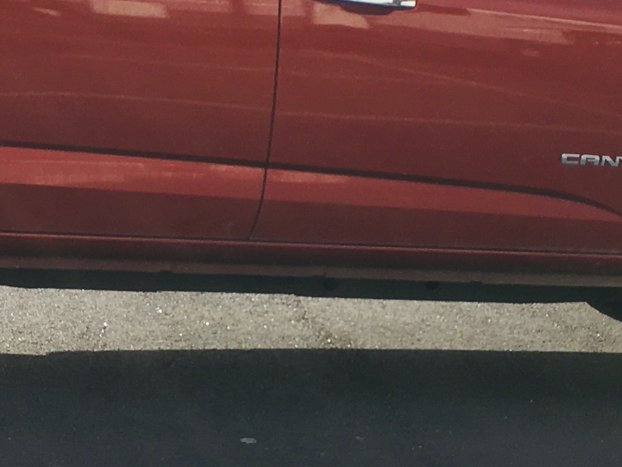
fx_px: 1995
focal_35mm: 111
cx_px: 242
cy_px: 320
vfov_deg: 13.3
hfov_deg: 17.7
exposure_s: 1/746
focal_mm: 4.15
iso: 25
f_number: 2.2
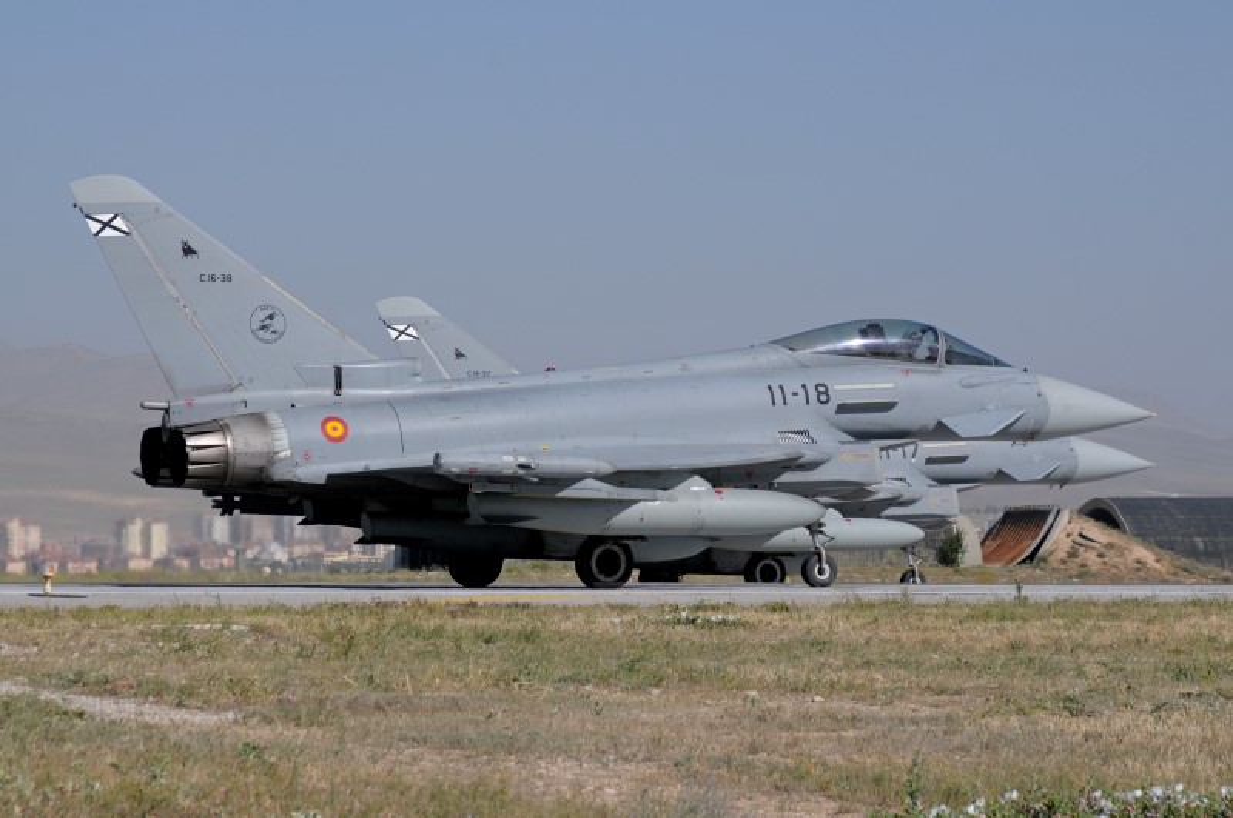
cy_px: 409
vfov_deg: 8.7
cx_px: 616
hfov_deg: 13.1
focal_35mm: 158
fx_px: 5387
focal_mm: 105
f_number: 8
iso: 200
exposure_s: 1/1000
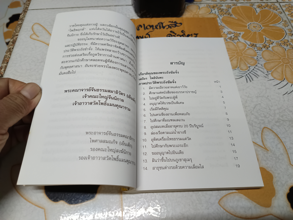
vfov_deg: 56.8
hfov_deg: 71.6
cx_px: 146
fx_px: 203
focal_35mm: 24
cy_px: 110
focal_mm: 5.31
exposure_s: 1/50
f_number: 1.7
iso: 999
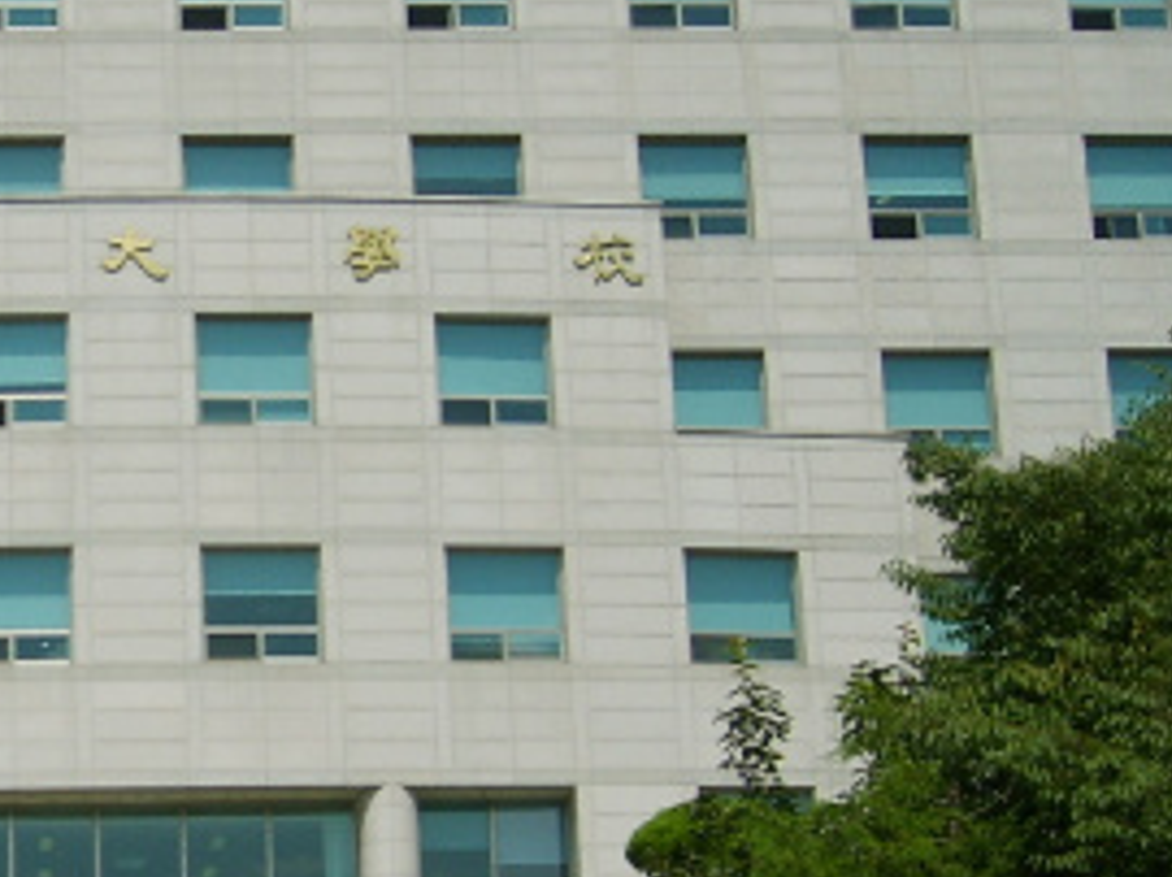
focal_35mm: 102
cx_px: 69
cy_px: 599
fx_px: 3450
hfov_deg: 18.9
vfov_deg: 14.5
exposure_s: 1/180
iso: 50
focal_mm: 7.2
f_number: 7.7
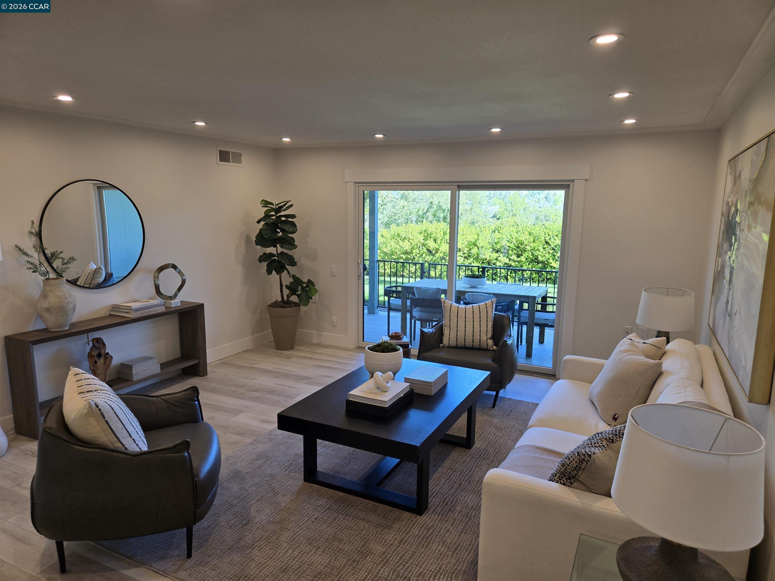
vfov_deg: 58.9
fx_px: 515
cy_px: 290
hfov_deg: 73.9
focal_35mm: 23
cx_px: 388
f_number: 1.8
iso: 50
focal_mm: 5.4
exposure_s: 1/120
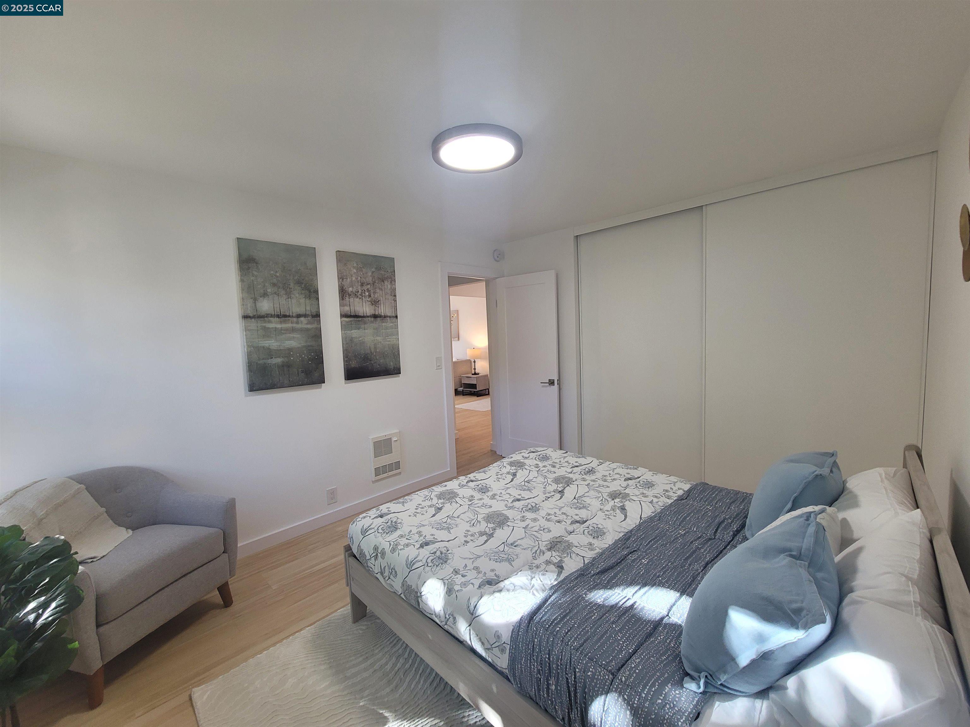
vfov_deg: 89.9
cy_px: 364
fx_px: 364
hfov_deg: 106.2
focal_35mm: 13
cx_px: 485
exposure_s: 1/60
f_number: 2.2
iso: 125
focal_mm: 2.2
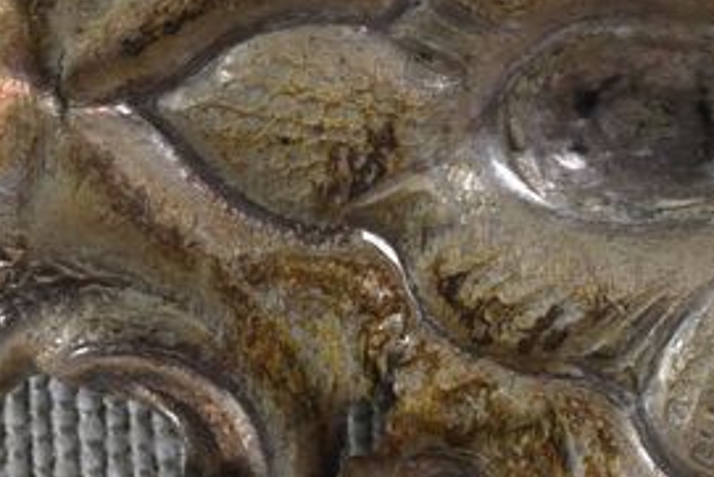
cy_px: 245
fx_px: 6727
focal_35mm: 339
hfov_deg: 5.9
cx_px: 1508
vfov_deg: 4.1
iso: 100
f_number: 13
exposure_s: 1/1.6
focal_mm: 60
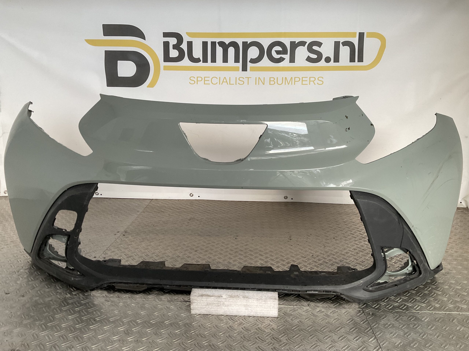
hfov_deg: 61.7
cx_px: 234
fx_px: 393
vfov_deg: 48.2
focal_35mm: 29
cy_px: 176
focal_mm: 3
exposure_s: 1/60
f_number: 1.8
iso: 64
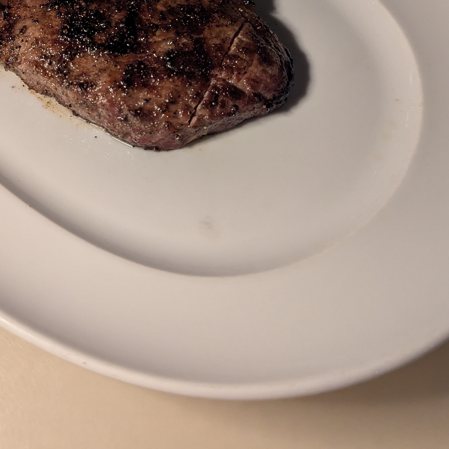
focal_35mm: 41
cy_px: 43
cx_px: 142
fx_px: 602
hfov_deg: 40.3
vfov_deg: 38.1
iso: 567
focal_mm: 6.81
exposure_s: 1/188
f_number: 1.85
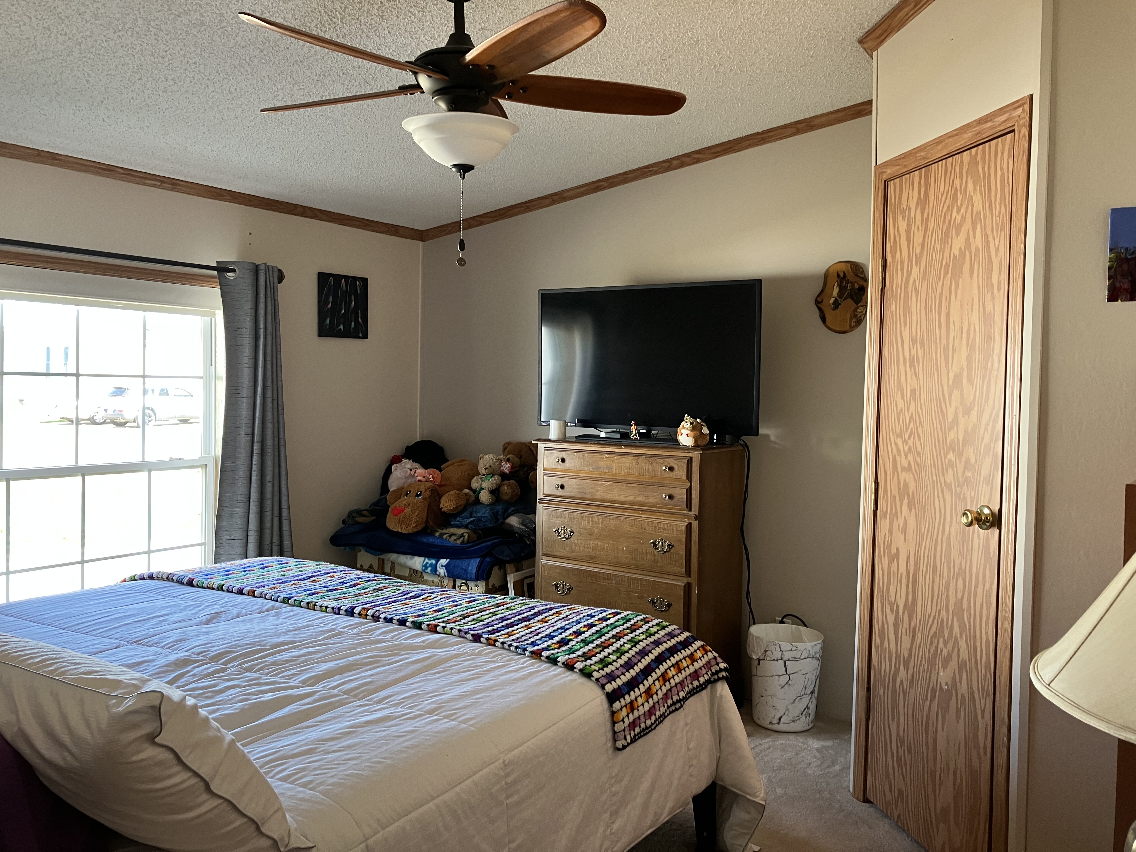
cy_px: 426
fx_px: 919
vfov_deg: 49.7
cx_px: 568
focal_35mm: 28
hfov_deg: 63.4
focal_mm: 3.99
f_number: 1.8
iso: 80
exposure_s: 1/65
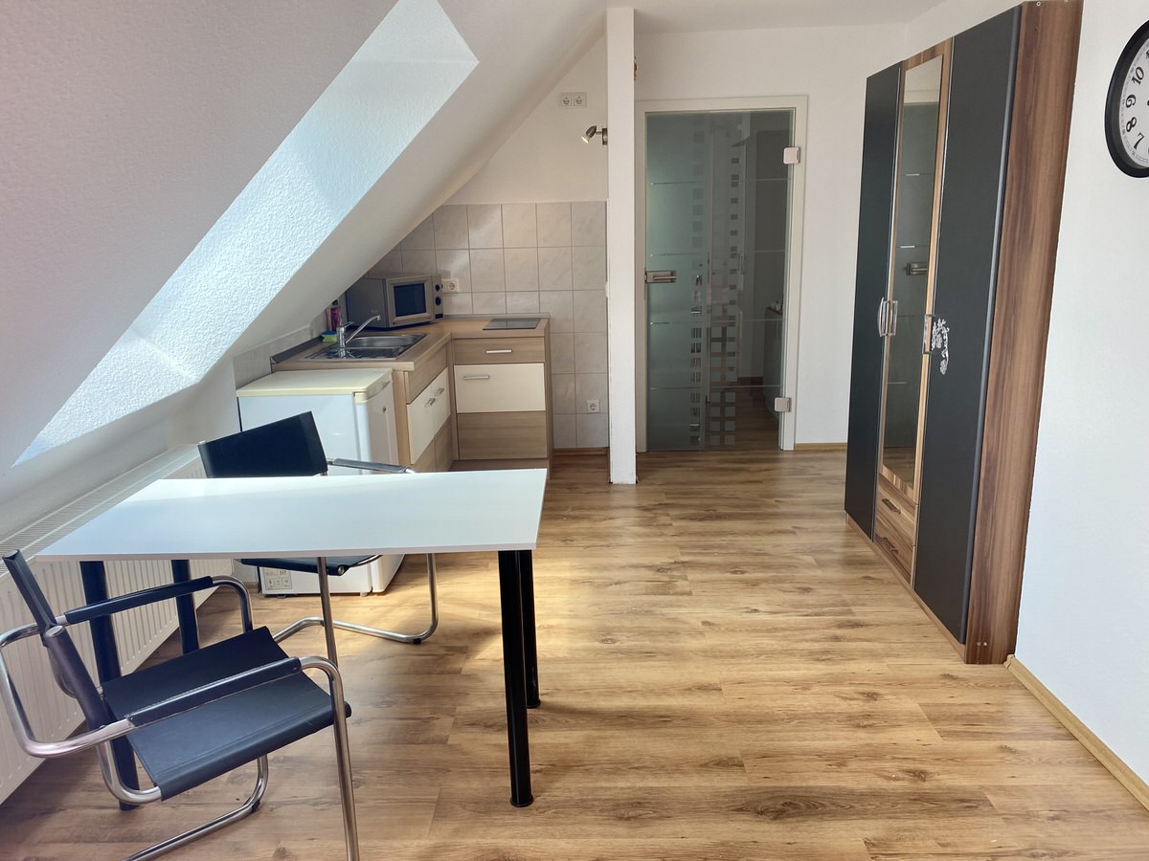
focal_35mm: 26
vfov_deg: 53.1
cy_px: 430
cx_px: 574
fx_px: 863
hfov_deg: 67.3
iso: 32
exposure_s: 1/121
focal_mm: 4.25
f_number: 1.8
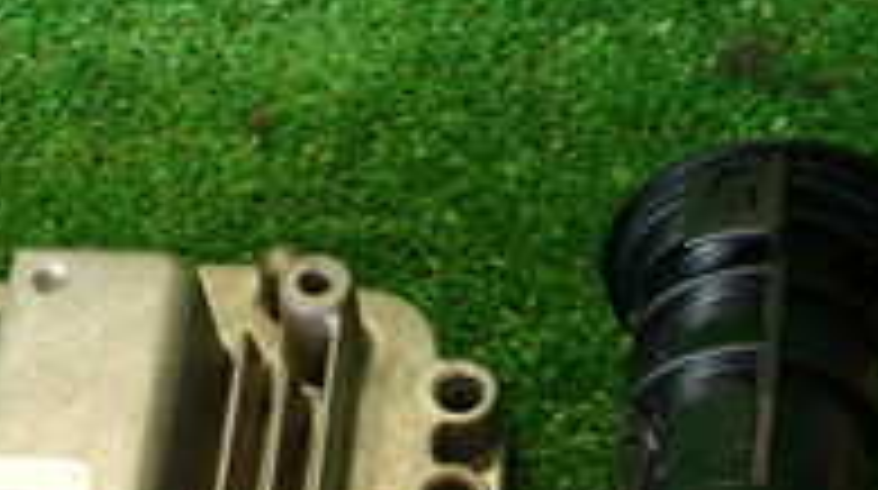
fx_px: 1953
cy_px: 670
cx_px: 306
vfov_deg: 13.7
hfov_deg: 25.2
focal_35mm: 84
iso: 200
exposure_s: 1/60
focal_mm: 4.5
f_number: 2
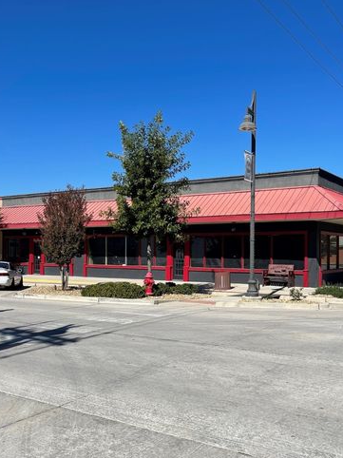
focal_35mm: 36
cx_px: 194
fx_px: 476
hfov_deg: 39.6
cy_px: 254
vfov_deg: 51.3
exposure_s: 1/5618
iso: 32
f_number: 1.6
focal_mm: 5.1
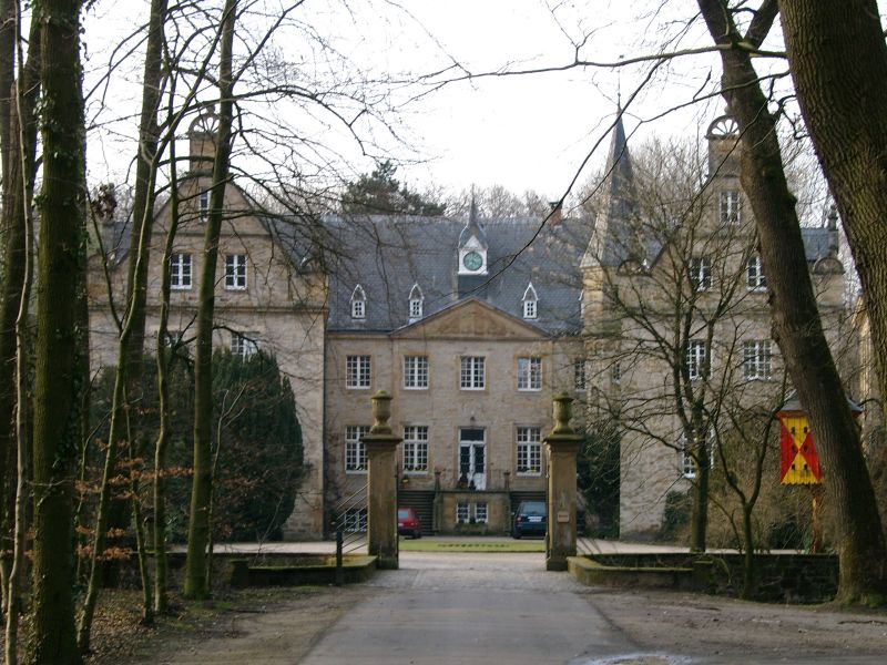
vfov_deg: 15.7
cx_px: 444
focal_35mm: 94
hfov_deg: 20.9
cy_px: 332
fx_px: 2409
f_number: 4
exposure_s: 1/130
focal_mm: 19.44
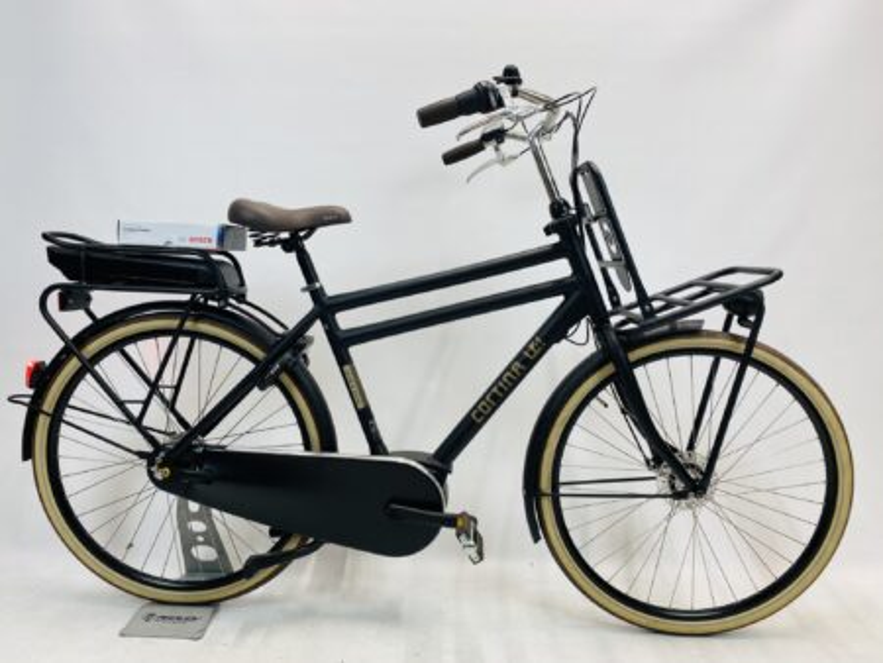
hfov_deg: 67.3
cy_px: 332
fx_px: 664
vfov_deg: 53.1
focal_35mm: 26
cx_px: 442
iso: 50
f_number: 1.8
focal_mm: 4.25
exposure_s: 1/100
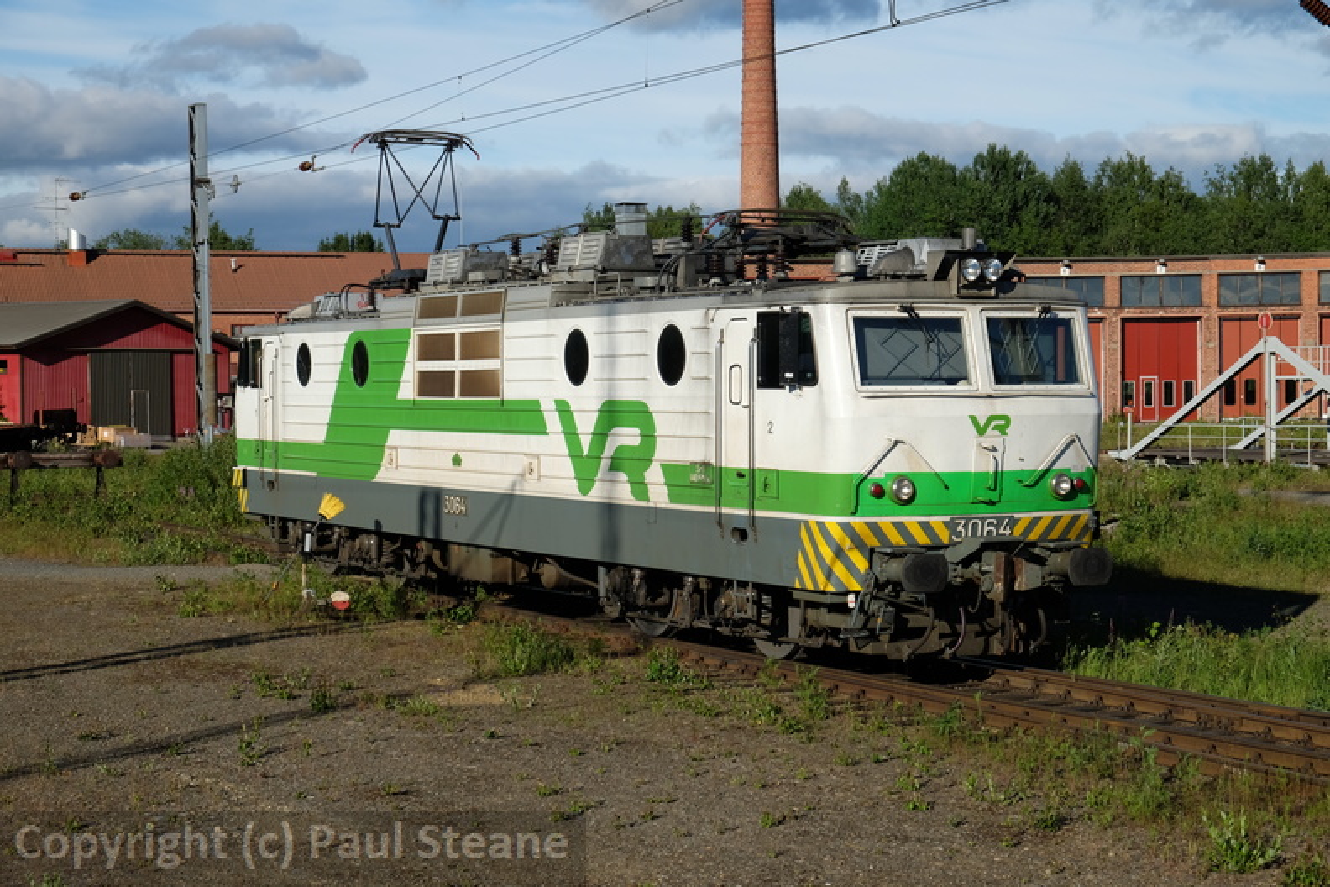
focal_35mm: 67
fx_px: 2475
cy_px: 444
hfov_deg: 30.1
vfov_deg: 20.3
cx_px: 665
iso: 200
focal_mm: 44.4
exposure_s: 1/420
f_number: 9
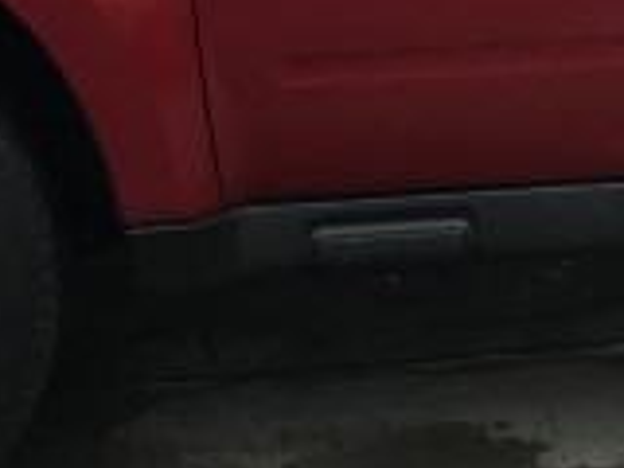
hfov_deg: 10.9
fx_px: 3227
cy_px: -328
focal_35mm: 179
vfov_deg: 8.1
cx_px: 718
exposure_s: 1/825
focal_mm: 3.99
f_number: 1.8
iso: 20
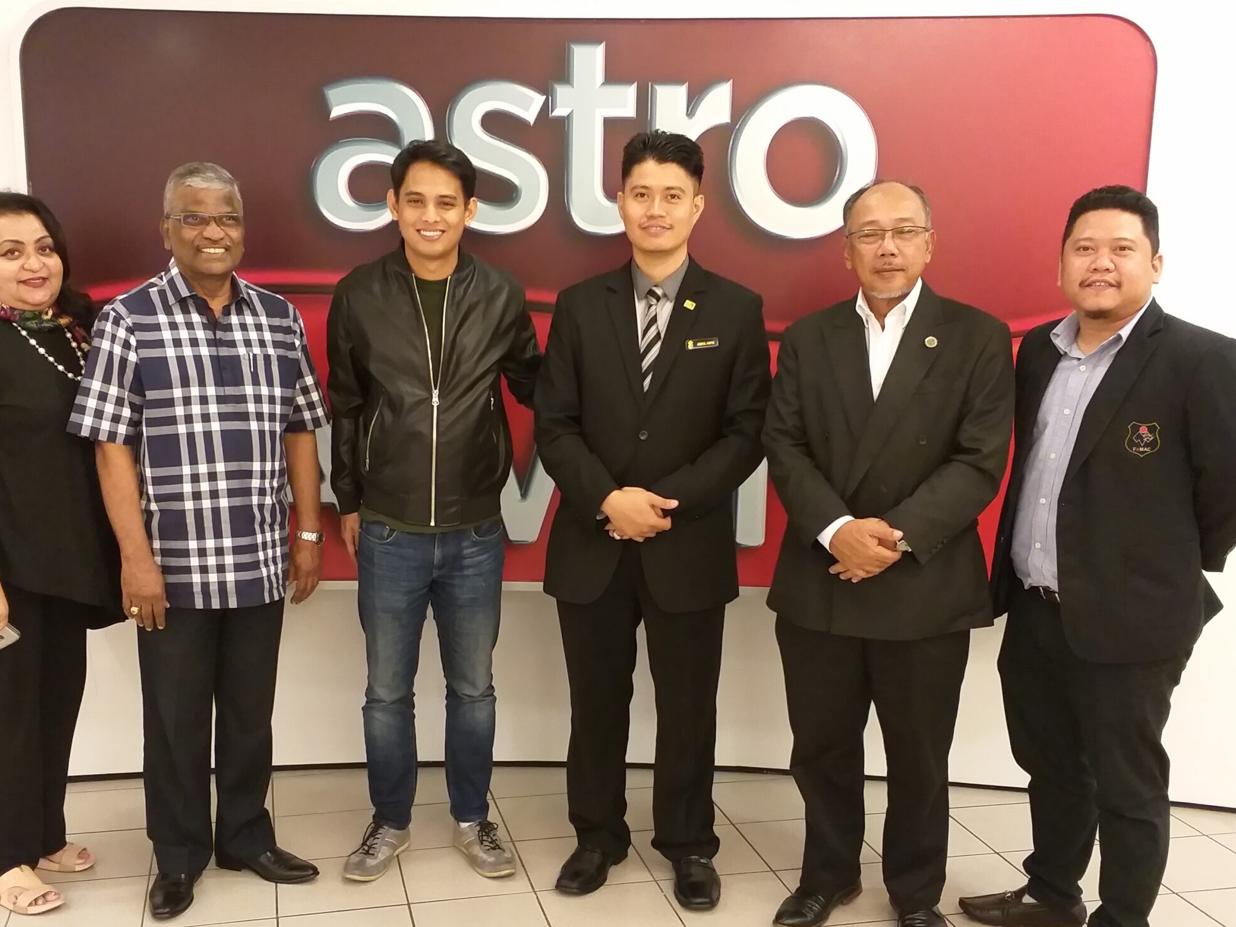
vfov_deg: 41.7
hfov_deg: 53.9
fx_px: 1214
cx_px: 564
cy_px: 535
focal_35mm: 34
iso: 250
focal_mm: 3.93
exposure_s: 1/25
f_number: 1.7
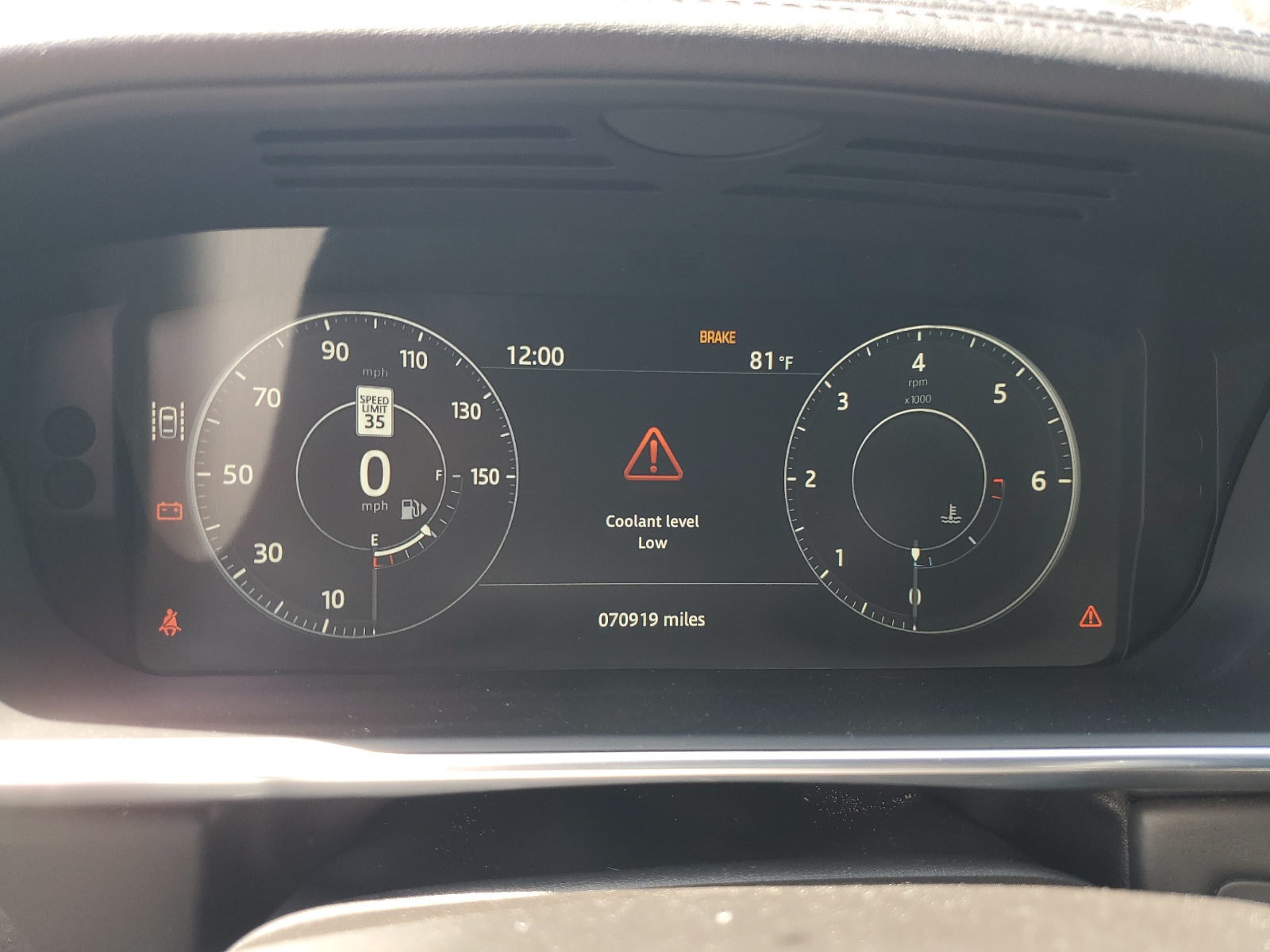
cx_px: 635
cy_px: 476
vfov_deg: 53.1
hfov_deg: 67.3
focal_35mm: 26
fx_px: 954
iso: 52
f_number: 1.5
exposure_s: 1/100
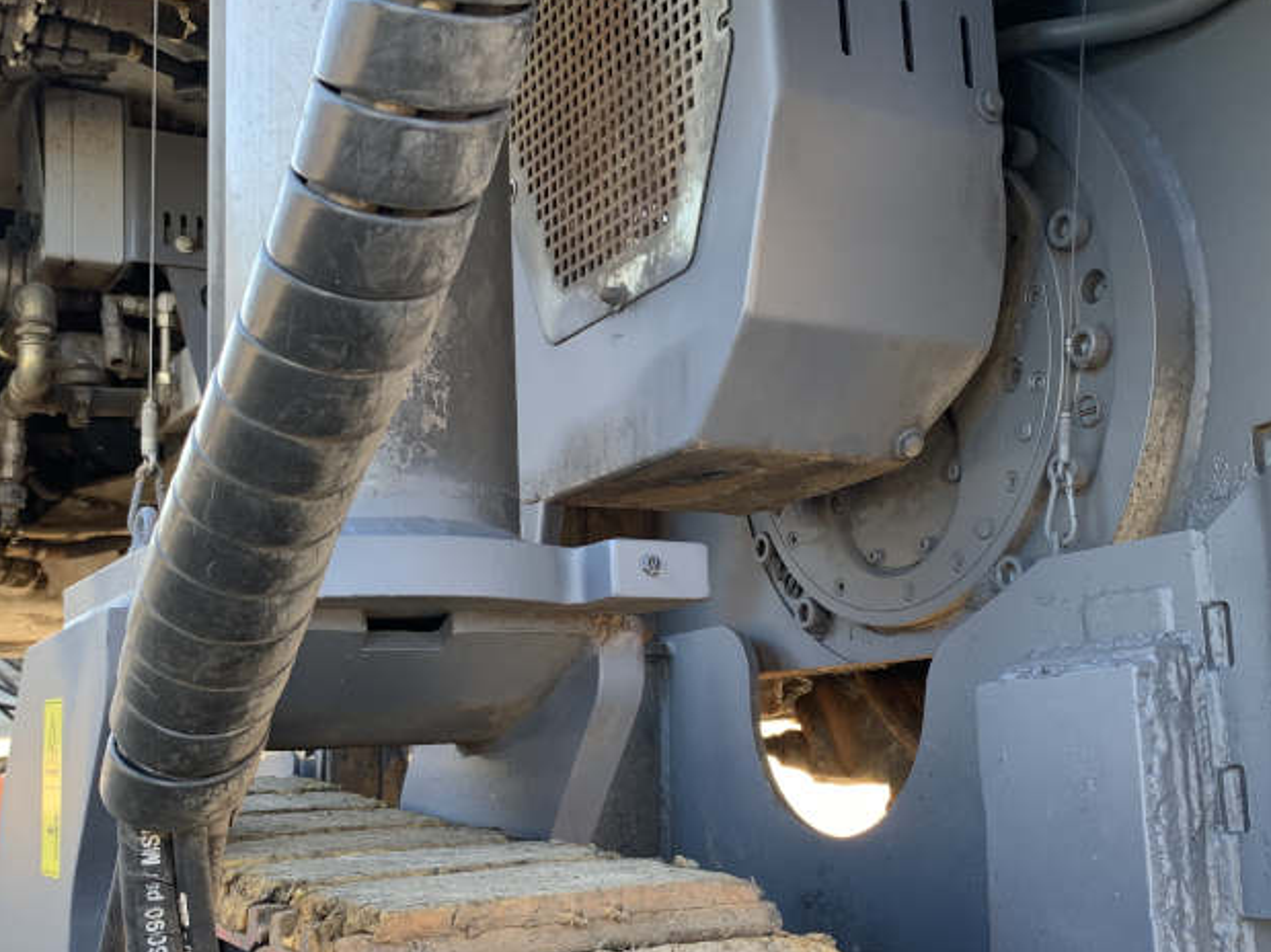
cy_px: 562
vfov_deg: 34.2
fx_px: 1542
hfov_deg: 44.8
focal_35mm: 42
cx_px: 694
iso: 50
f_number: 1.8
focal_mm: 4.25
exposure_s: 1/121
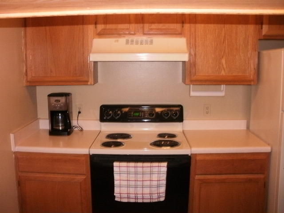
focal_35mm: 36
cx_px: 142
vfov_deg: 39.7
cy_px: 106
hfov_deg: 51.4
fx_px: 295
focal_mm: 6.3
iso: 125
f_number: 3.5
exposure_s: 1/30
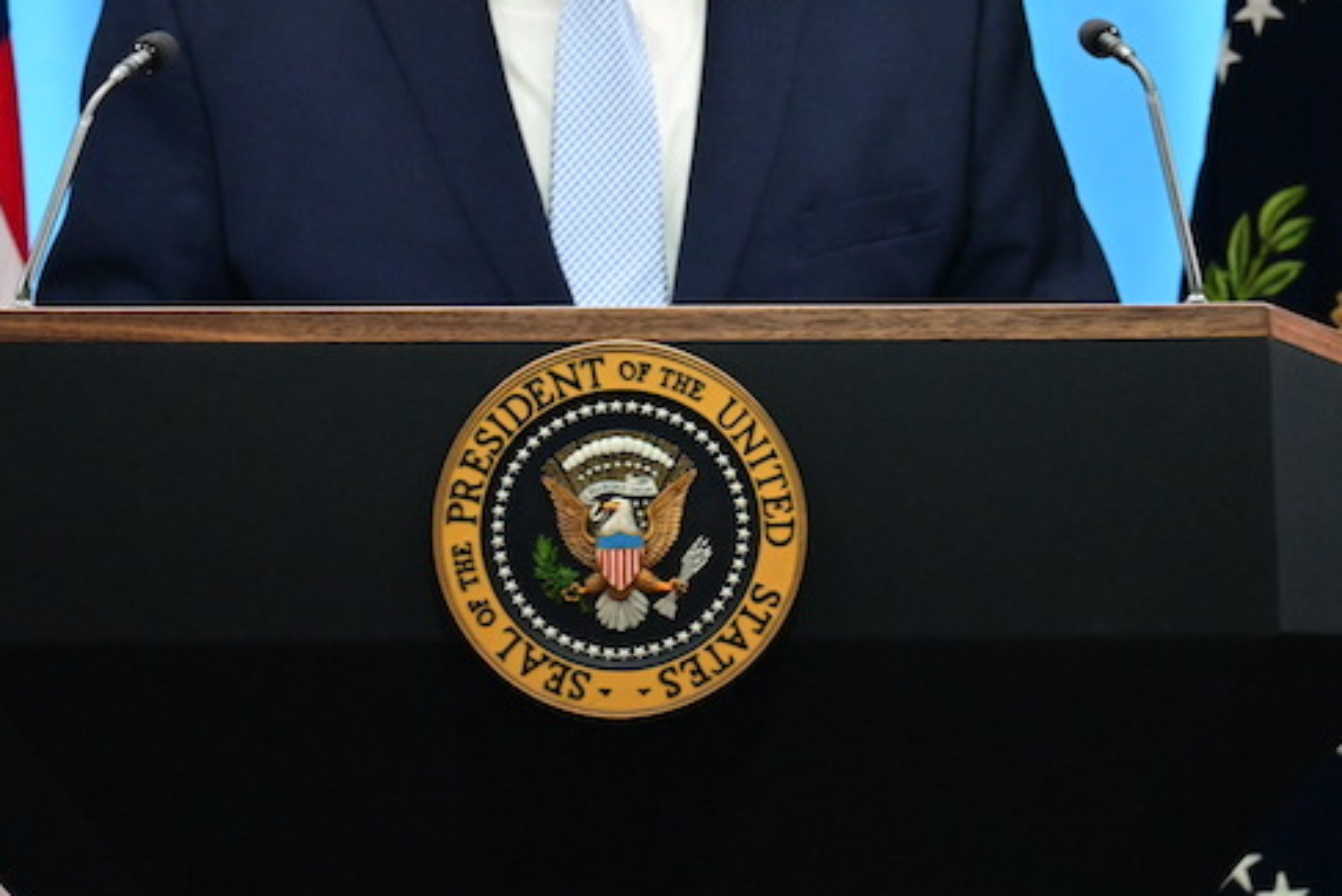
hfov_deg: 5.2
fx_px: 14691
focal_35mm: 394
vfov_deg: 3.5
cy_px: 50
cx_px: 967
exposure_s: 1/60
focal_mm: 160
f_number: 9
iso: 5000
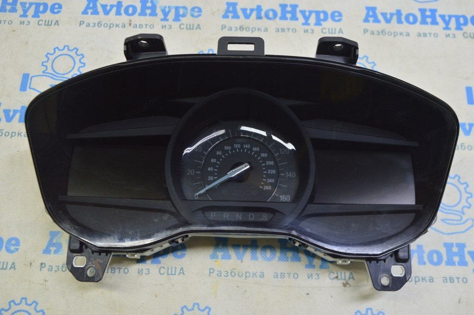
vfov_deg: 36.8
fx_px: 474
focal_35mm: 36
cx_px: 237
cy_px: 158
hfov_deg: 53.2
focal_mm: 24
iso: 400
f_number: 5.6
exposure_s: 1/20
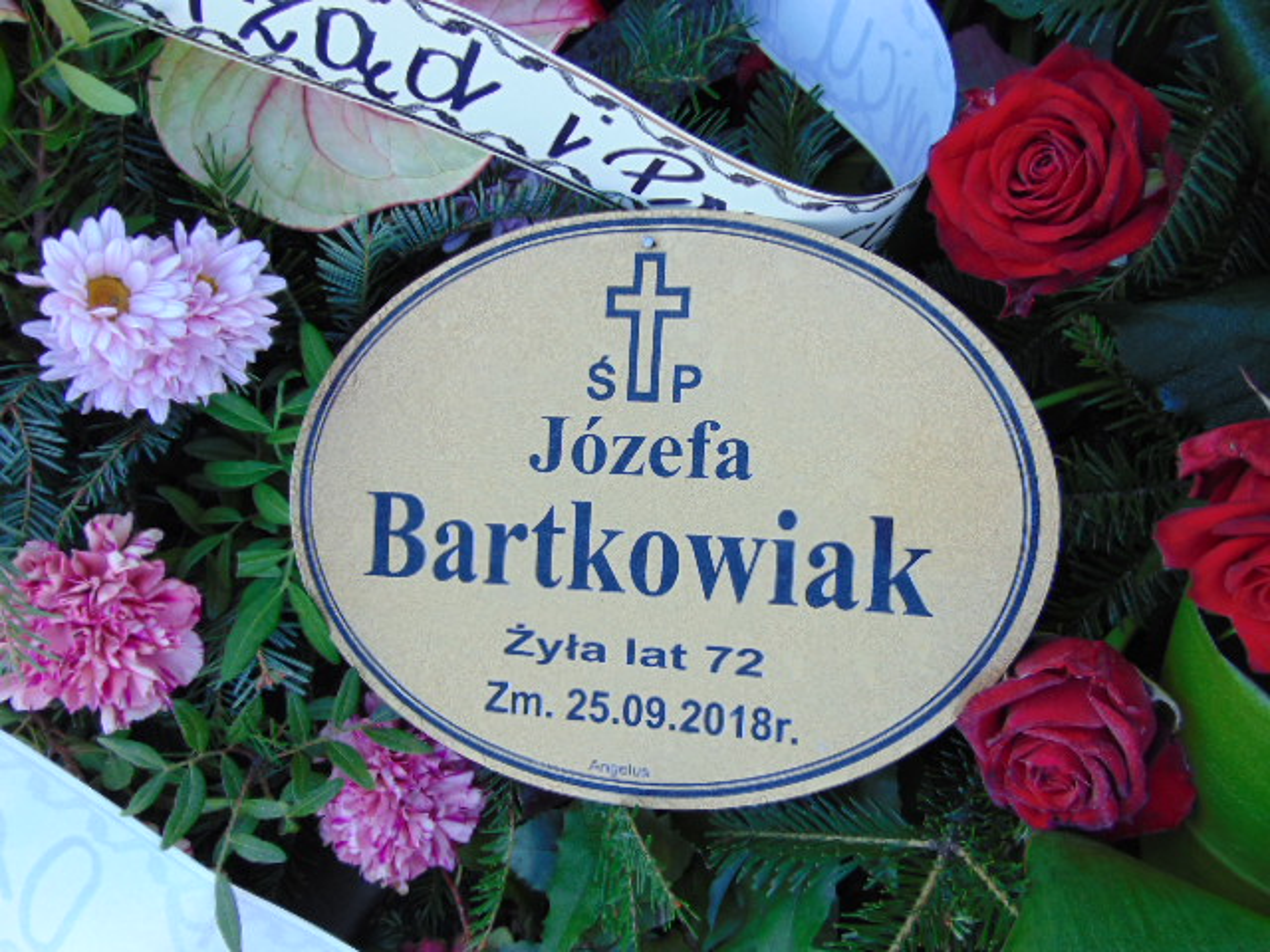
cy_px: 476
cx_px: 635
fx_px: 917
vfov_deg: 54.9
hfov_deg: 69.4
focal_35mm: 25
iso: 80
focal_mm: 4.5
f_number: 3
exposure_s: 1/80
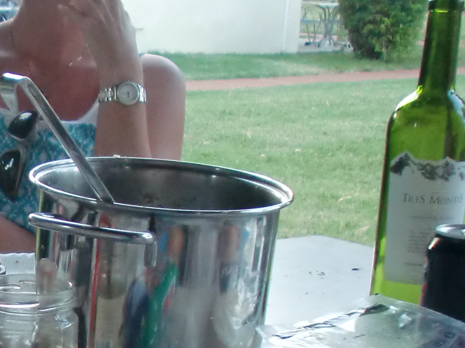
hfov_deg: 20.4
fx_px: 1182
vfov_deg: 16.3
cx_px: -130
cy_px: 379
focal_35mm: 88
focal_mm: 4.65
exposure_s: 1/60
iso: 250
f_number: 2.6
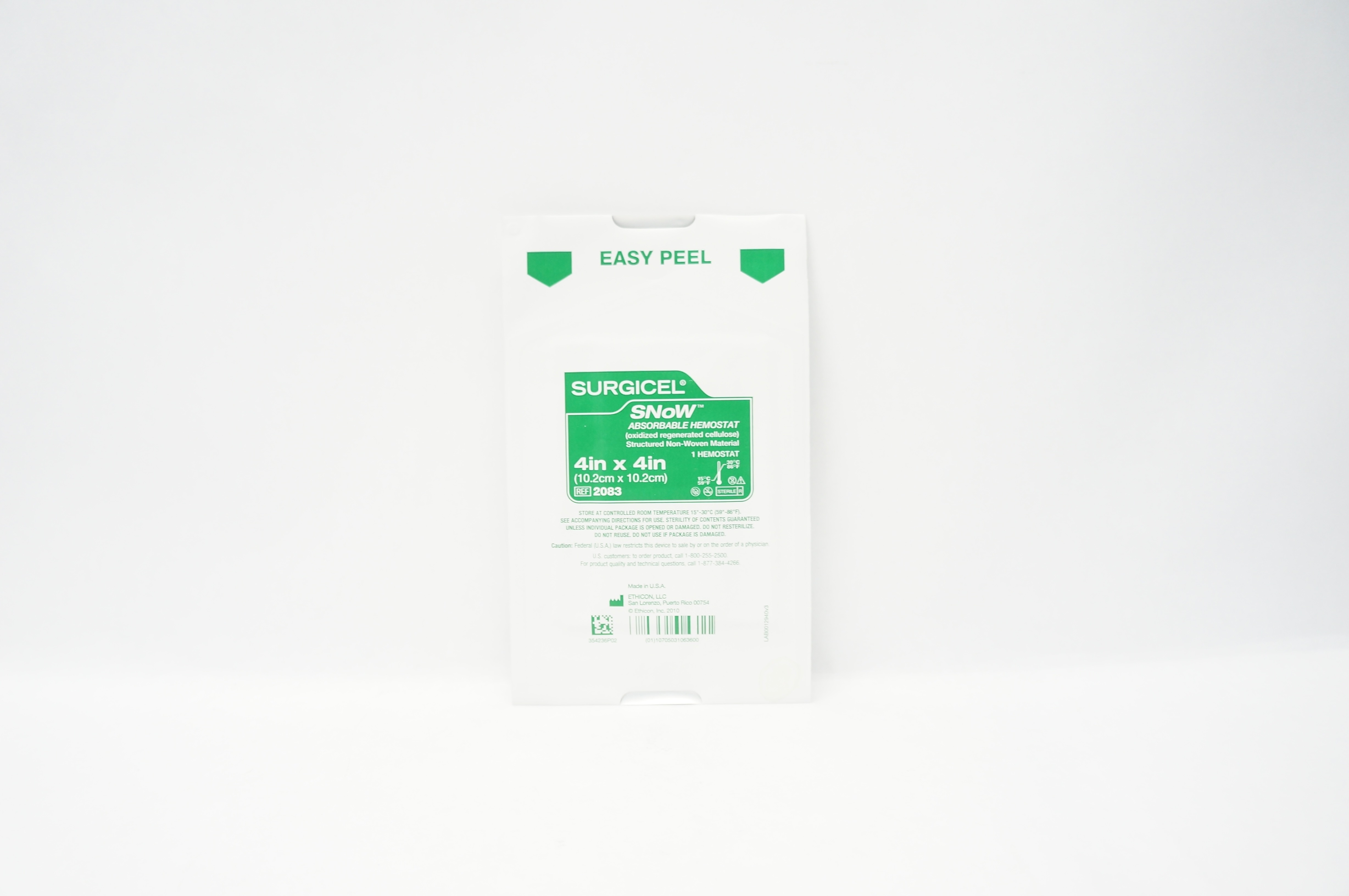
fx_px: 1011
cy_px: 448
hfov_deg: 67.4
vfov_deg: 47.8
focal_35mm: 27
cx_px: 674
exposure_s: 1/80
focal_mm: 18
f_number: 3.5
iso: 400
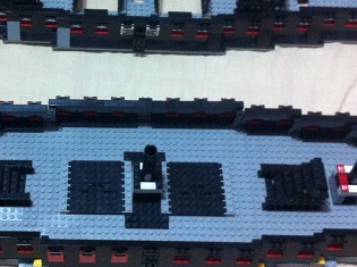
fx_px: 741
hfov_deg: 26.9
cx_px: 107
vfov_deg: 20.3
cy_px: 89
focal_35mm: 72
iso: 400
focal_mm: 3.85
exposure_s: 1/17
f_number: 2.8
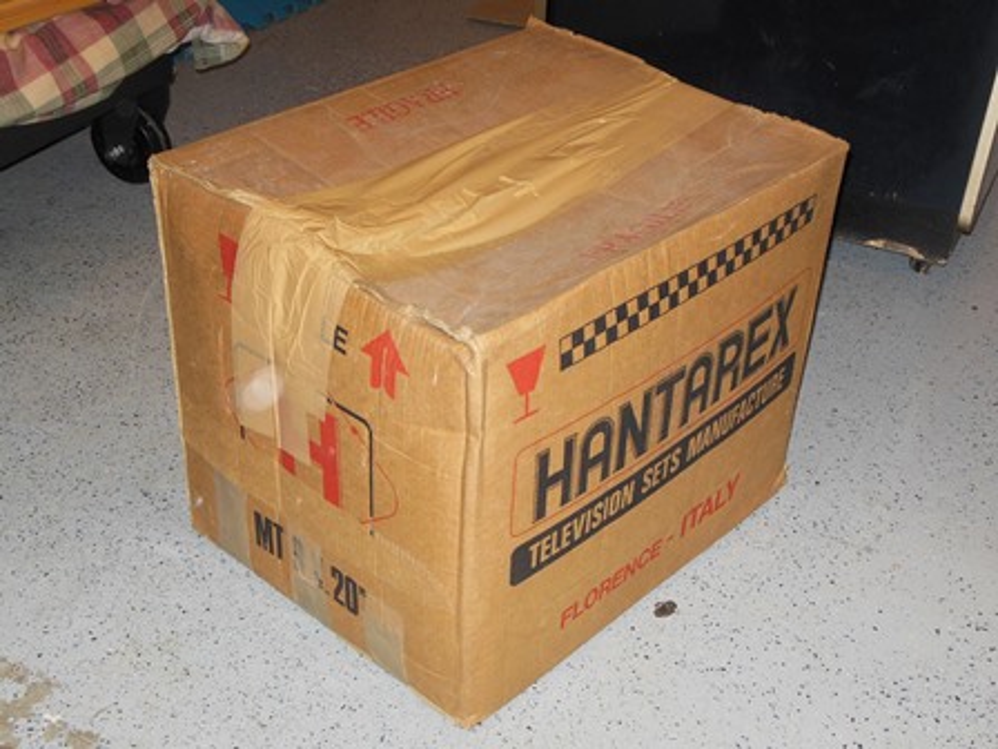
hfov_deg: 49.0
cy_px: 374
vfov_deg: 37.7
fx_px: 1096
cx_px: 499
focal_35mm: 38
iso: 250
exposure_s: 1/30
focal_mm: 6.8
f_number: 3.6
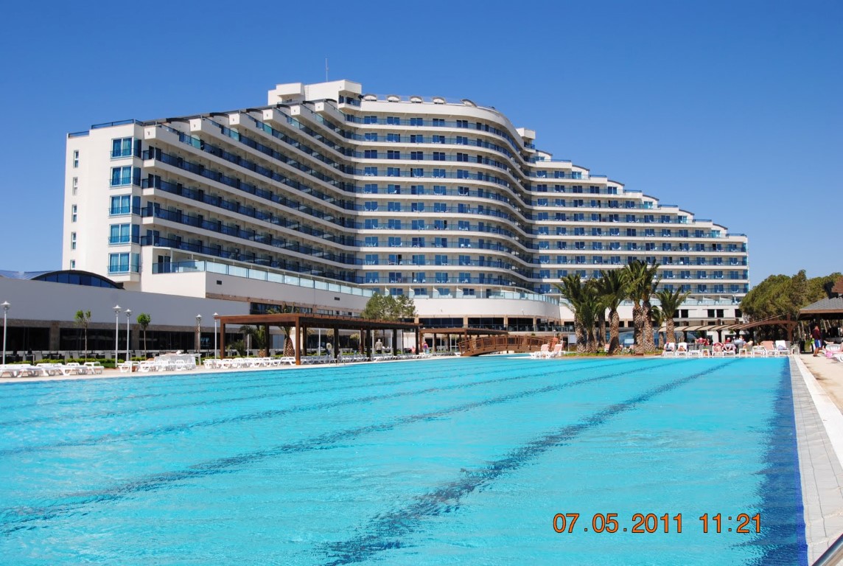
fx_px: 739
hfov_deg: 59.4
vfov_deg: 41.9
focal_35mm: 32
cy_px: 283
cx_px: 422
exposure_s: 1/320
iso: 100
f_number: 9
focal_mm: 21
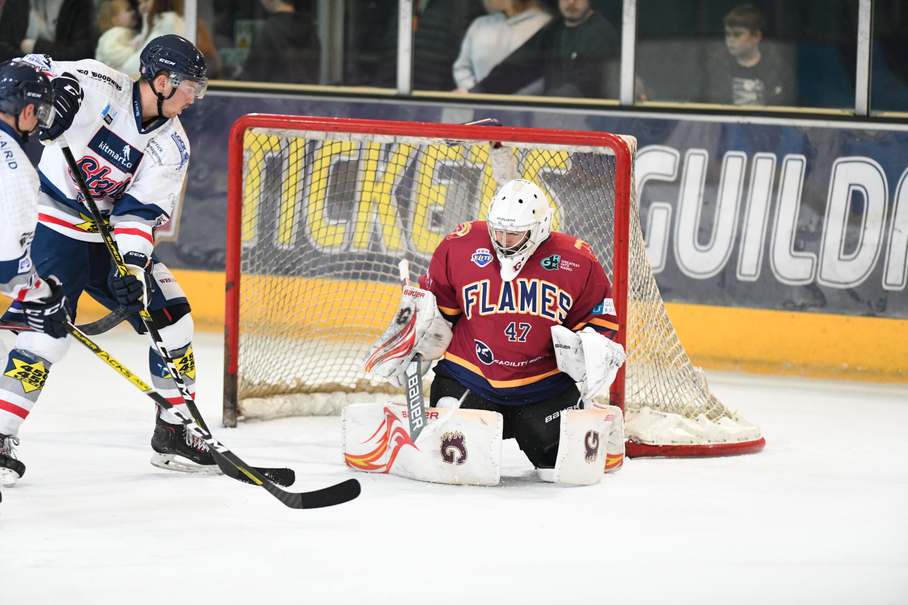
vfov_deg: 4.6
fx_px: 7566
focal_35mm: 300
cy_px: 302
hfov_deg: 6.9
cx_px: 454
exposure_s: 1/1000
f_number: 2.8
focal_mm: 300
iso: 8000
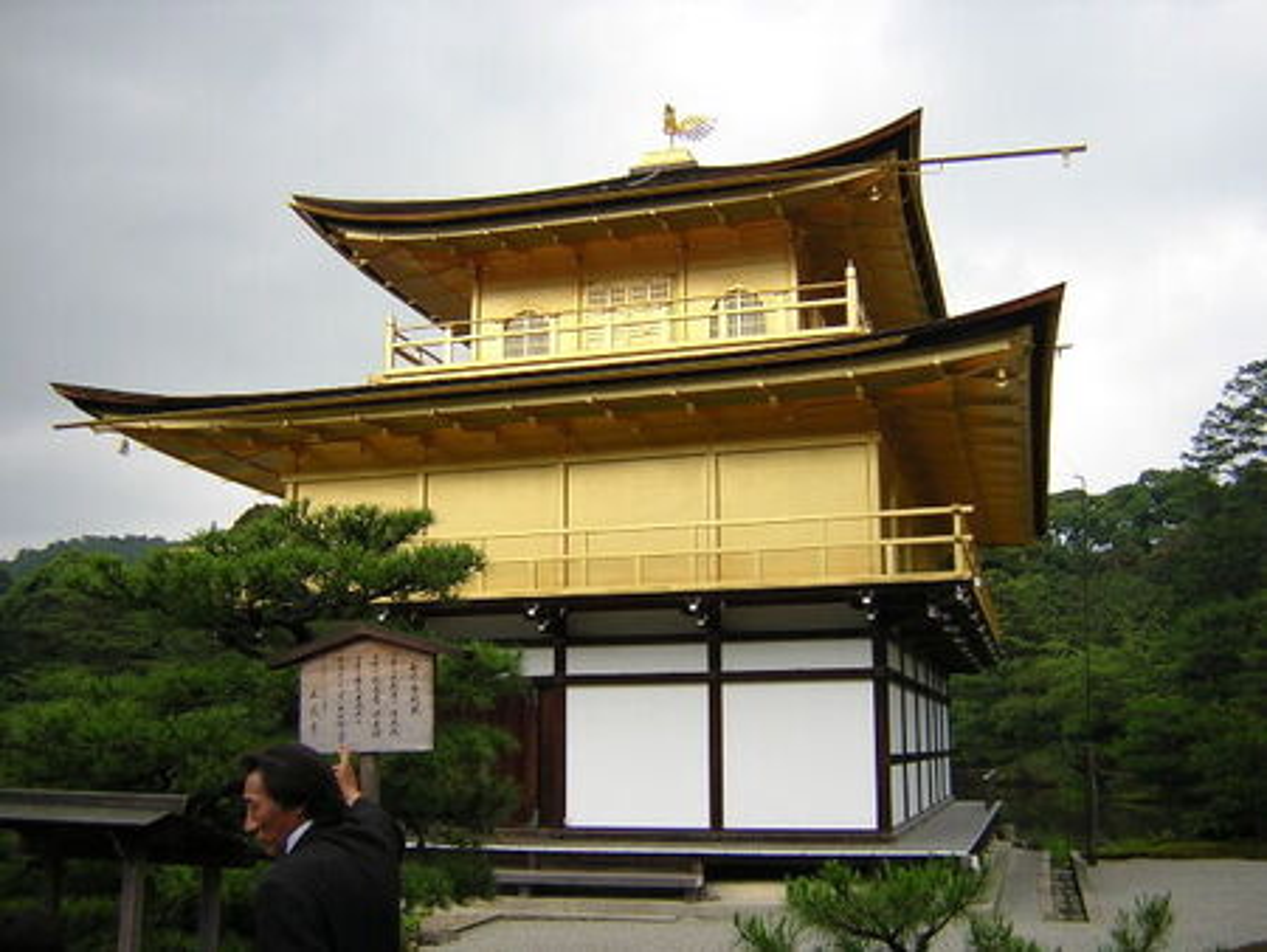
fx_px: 1318
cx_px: 634
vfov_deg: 39.7
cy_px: 476
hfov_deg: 51.3
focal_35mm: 36
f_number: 2.6
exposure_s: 1/144
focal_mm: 4.7
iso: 100
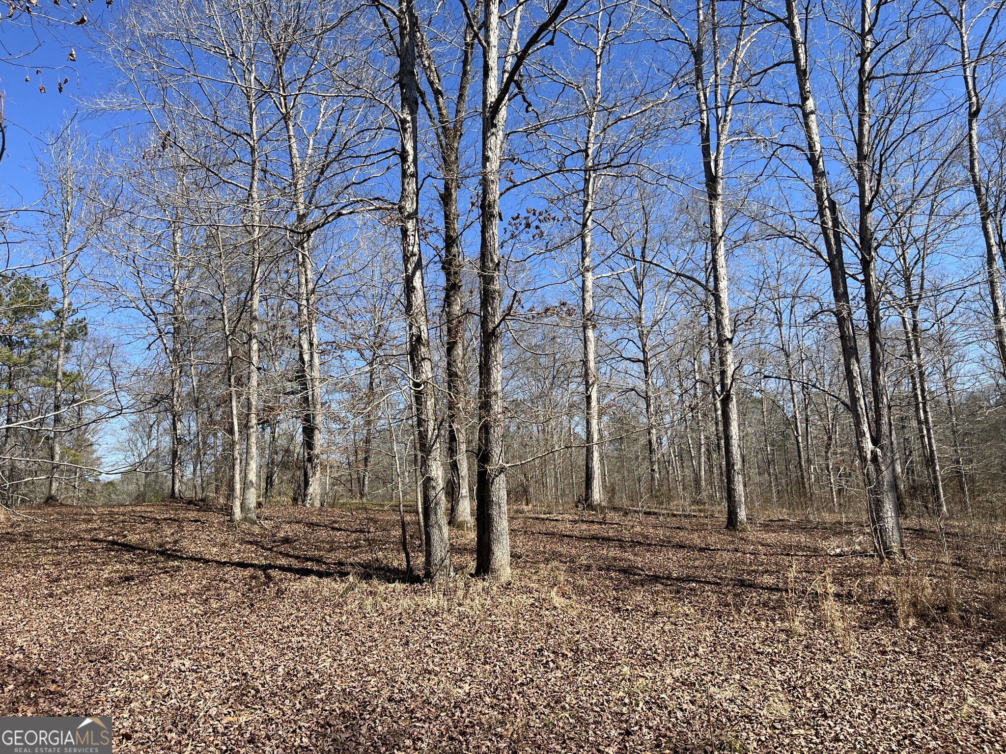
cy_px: 377
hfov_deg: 67.3
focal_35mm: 26
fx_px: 756
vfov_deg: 53.1
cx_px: 503
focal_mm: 5.1
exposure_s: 1/2179
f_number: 1.6
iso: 50
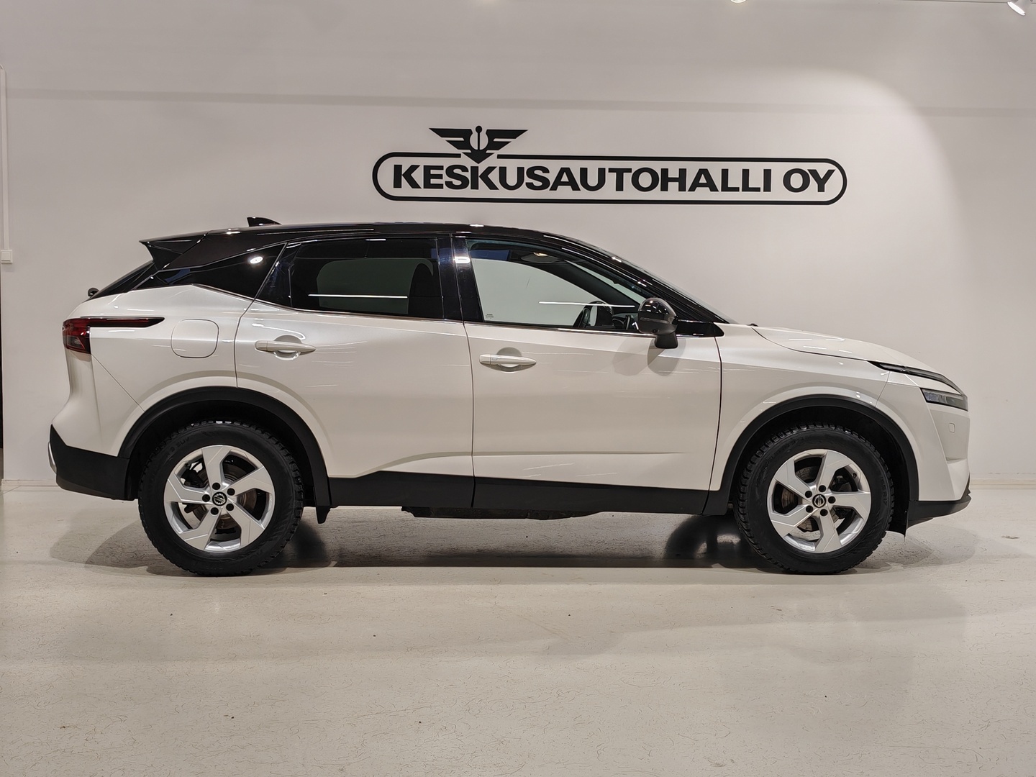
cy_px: 388
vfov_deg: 36.0
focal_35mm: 40
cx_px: 518
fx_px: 1197
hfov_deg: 46.8
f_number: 1.6
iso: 80
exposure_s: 1/100
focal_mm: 5.4
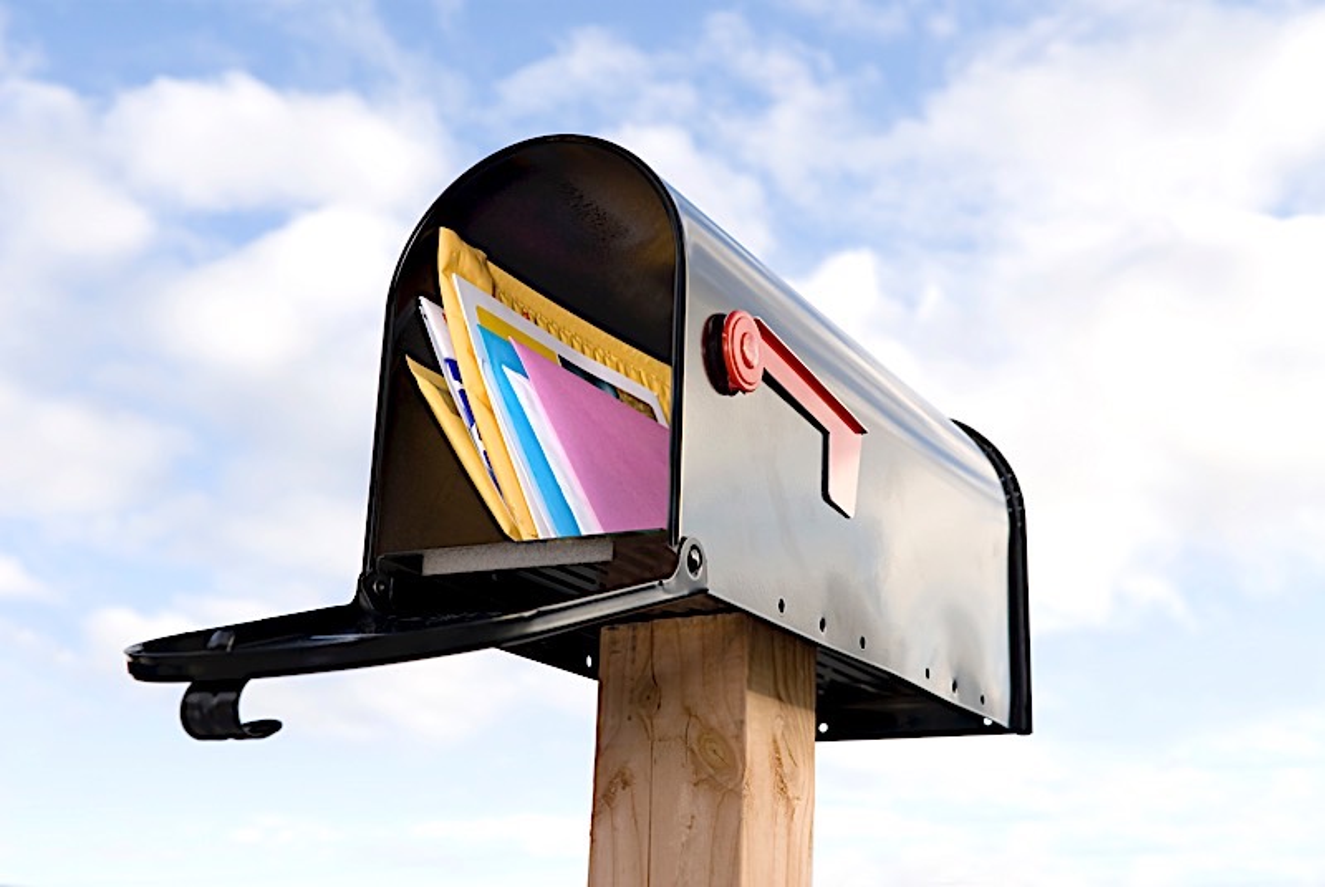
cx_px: 662
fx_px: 1769
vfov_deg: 28.2
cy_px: 444
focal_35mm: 48
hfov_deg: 41.1
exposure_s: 1/125
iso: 100
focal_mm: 32
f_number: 5
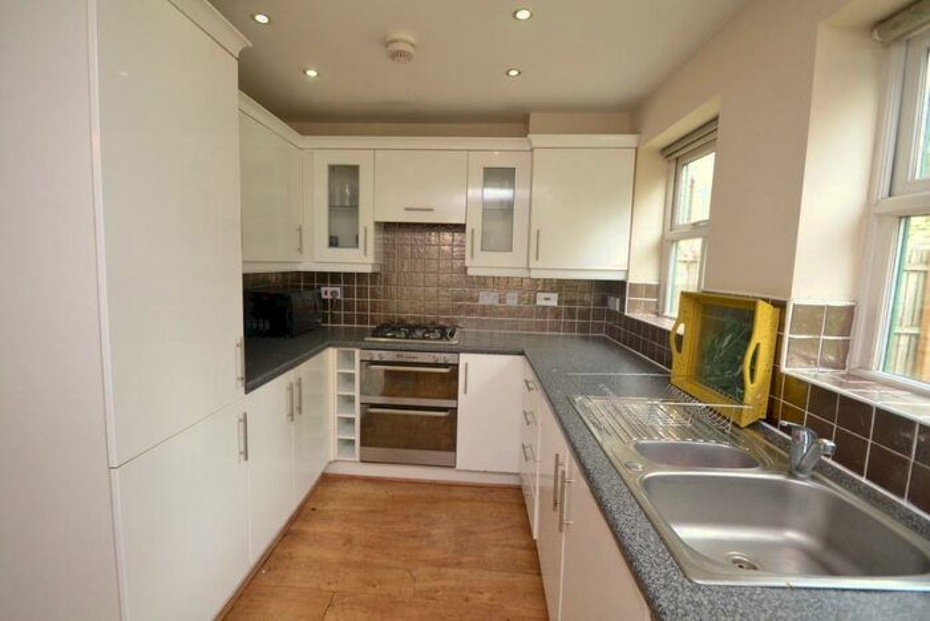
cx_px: 465
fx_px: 388
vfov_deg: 77.4
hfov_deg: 100.4
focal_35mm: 15
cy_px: 310
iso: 1600
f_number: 4.5
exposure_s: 1/200
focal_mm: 10
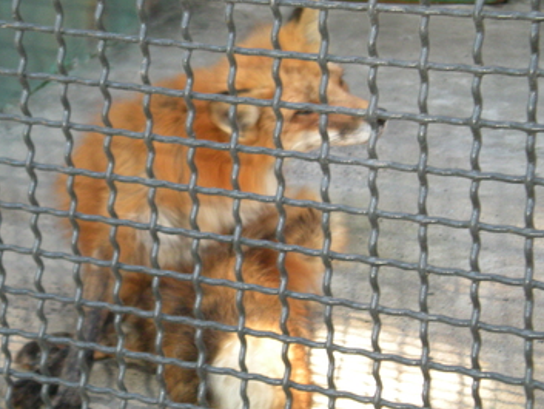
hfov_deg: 17.7
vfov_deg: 13.3
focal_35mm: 111
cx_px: 228
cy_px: 205
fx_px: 1745
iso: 263
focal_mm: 14.3
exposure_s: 1/60
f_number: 5.1
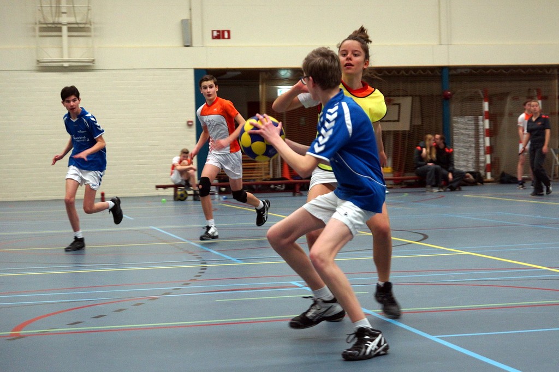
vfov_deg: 18.2
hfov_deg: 27.0
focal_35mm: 75
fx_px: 1164
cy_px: 186
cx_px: 280
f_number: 2.8
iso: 800
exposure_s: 1/160
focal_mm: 50
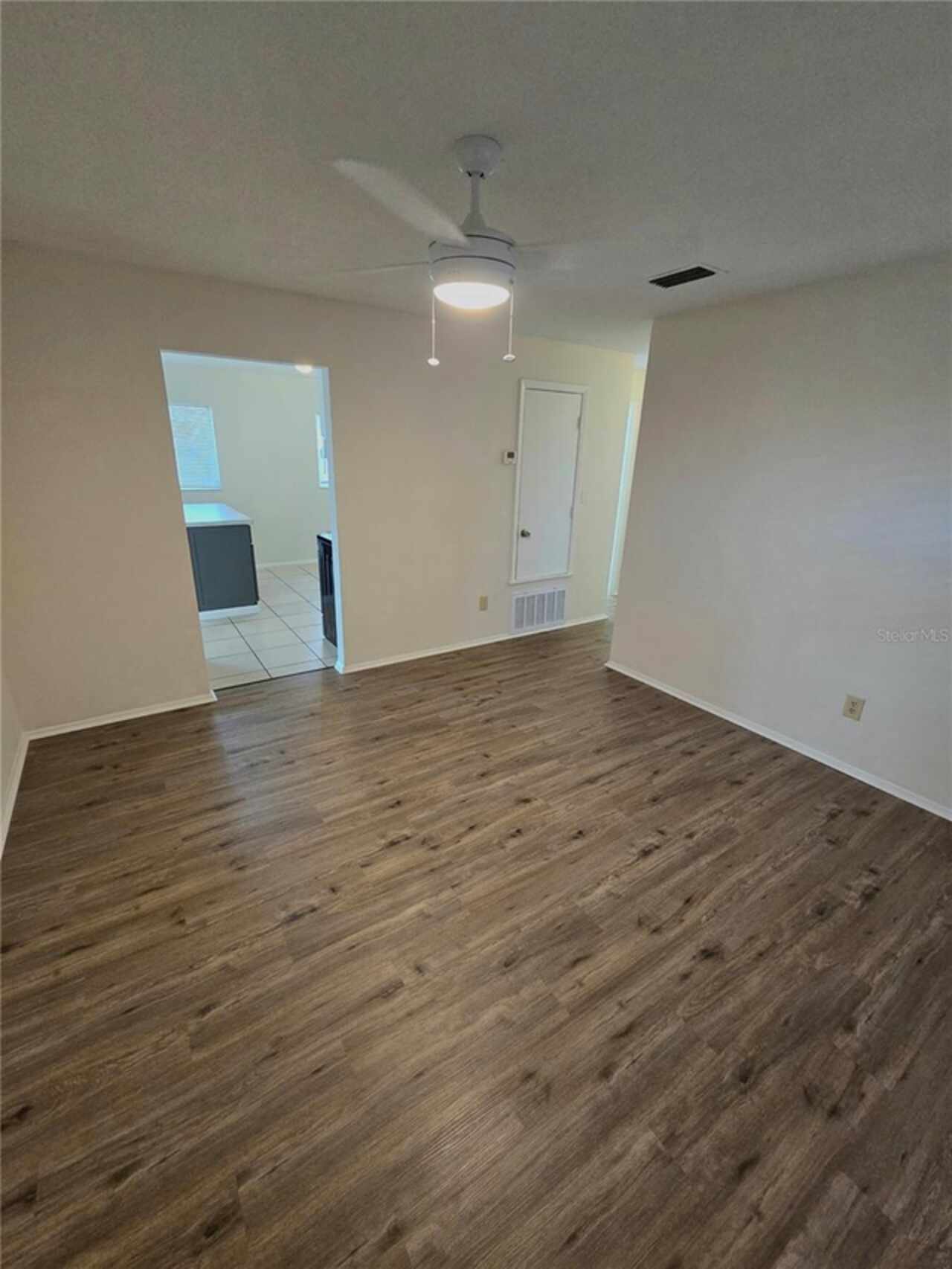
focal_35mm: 13
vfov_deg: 106.2
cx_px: 476
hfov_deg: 89.9
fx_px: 477
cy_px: 634
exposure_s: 1/60.2
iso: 400
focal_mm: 2.2
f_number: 2.2
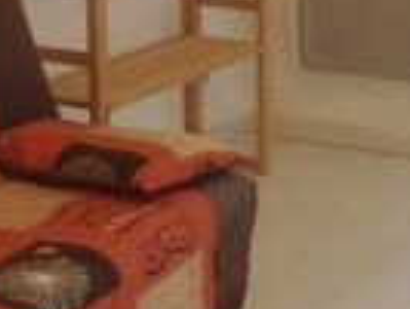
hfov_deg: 15.0
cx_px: 506
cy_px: 14
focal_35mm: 126
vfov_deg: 11.7
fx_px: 1494
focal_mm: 4.28
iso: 64
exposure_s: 1/15
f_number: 2.4
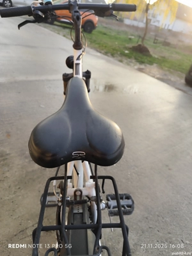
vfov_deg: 73.9
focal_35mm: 23
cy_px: 128
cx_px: 96
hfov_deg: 58.9
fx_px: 170
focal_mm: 6.19
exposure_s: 1/100
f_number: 1.65
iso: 64
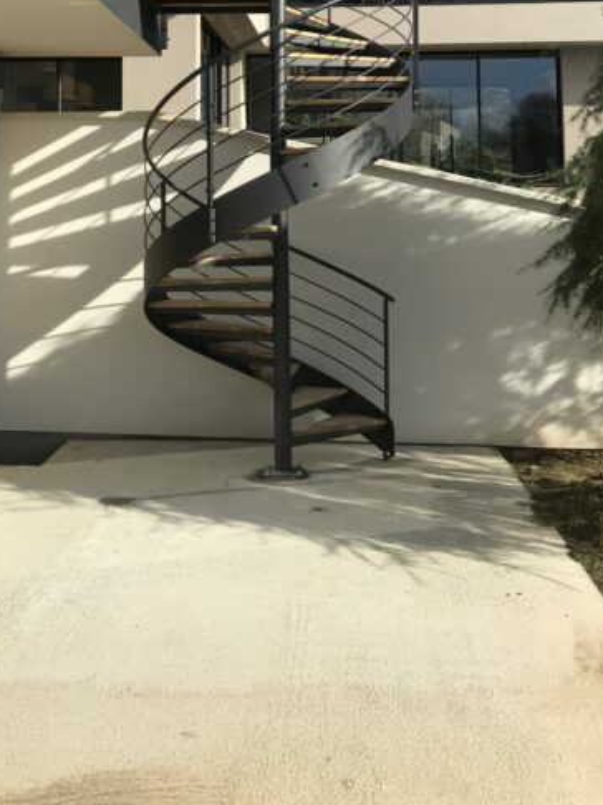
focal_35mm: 50
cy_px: 92
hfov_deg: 29.1
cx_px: 263
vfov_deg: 36.1
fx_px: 1162
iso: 20
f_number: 1.8
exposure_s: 1/2336
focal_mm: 3.99
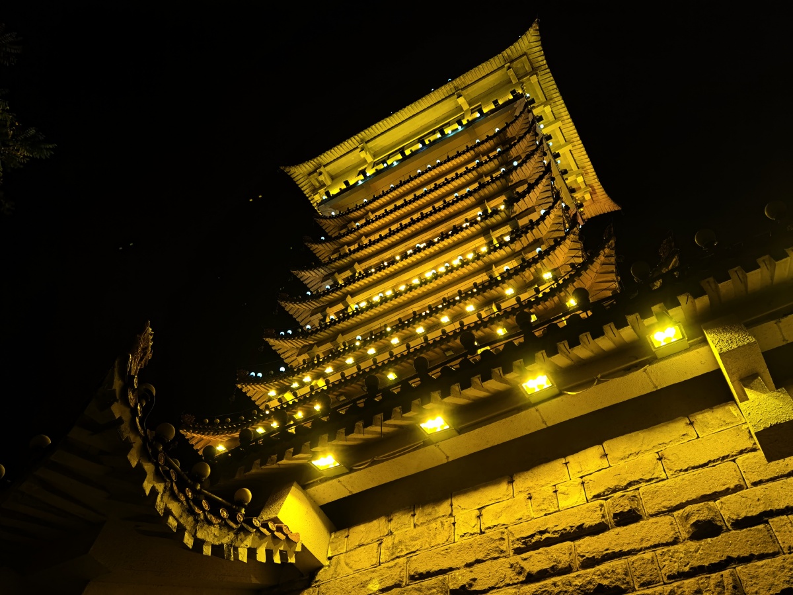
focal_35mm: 27
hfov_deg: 65.3
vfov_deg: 51.4
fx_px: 619
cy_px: 298
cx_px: 396
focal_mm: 6.71
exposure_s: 1/64.9
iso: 50
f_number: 1.9
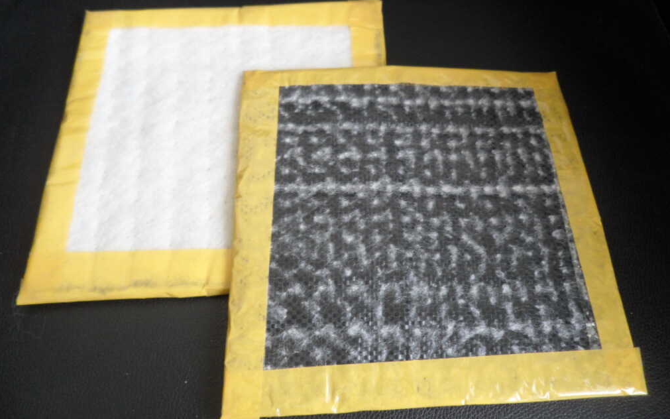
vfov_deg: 43.1
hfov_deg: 64.6
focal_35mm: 29
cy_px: 180
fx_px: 530
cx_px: 337
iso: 200
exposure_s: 1/30
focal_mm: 4.9
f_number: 3.5
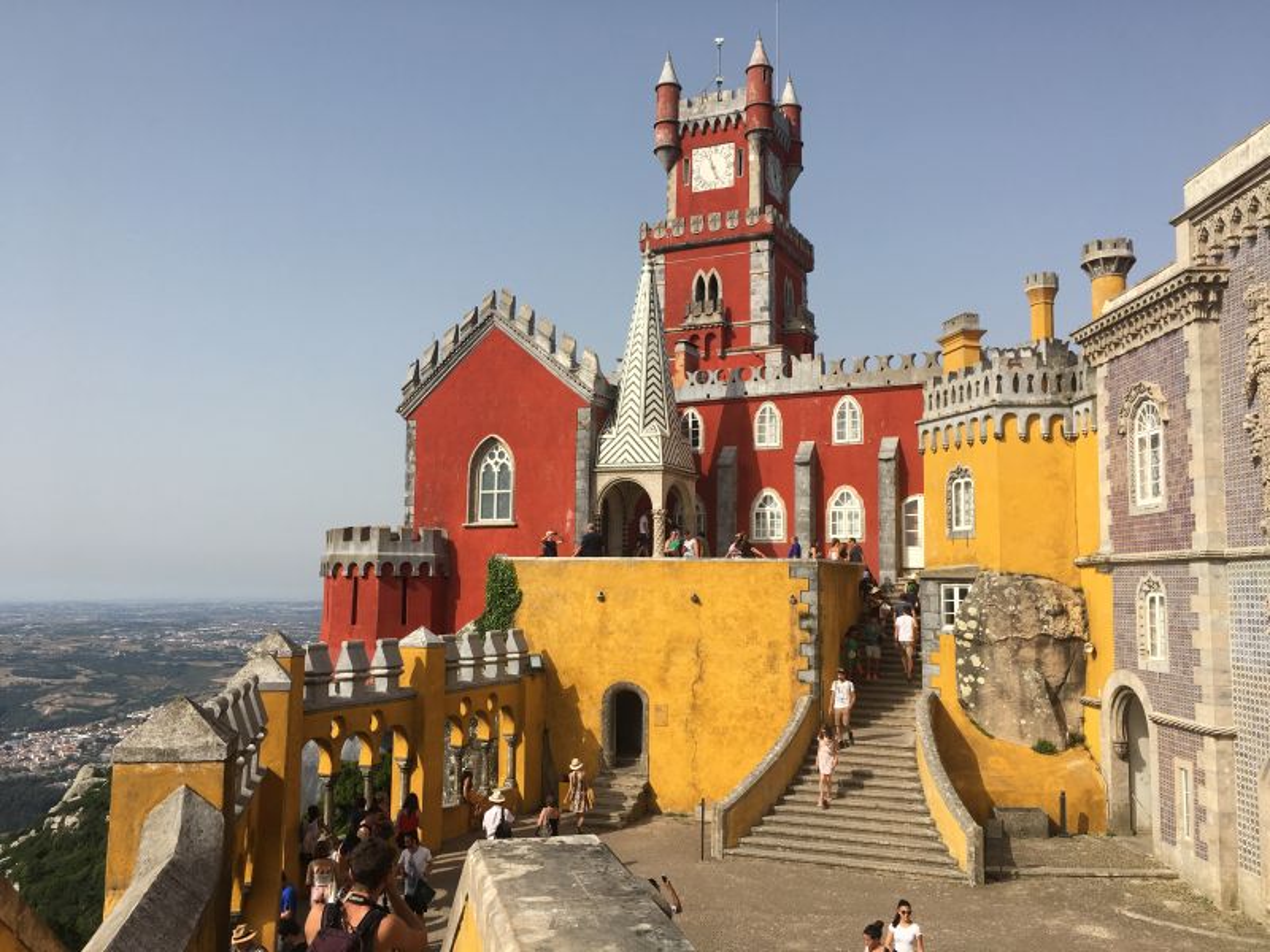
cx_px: 635
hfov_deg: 61.7
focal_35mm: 29
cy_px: 476
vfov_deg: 48.2
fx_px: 1064
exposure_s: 1/1923
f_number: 2.2
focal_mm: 4.15
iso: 25
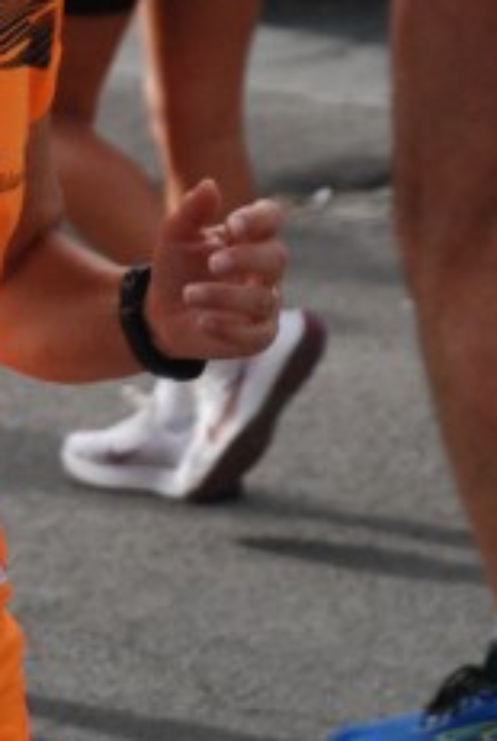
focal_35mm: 292
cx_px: -104
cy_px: 260
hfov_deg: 4.7
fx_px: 6026
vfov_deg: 7.0
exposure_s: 1/1250
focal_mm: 75
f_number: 5.6
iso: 1000
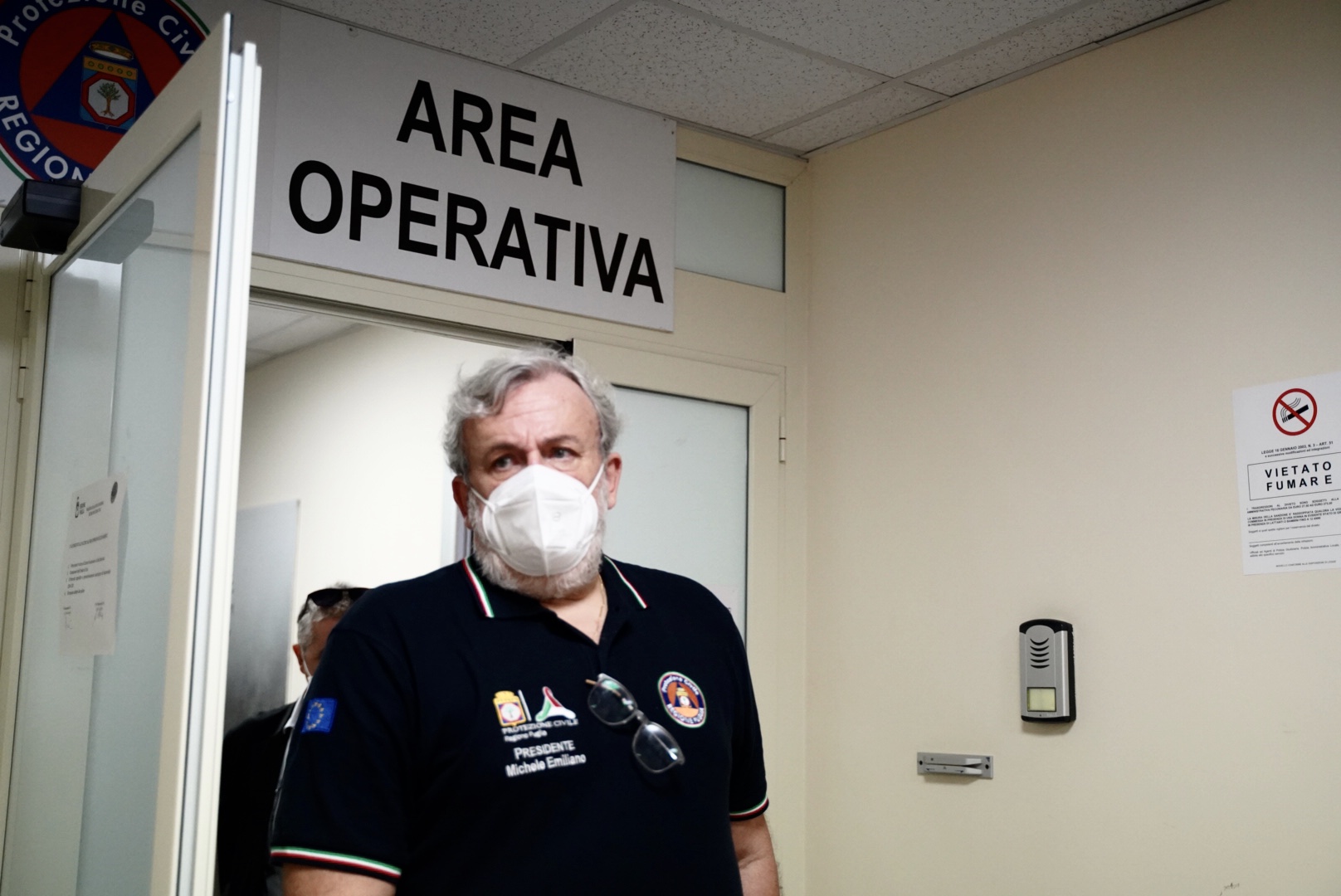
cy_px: 448
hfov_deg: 46.4
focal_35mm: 42
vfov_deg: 31.9
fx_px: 1566
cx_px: 670
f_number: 2.8
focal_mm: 42
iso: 6400
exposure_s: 1/640
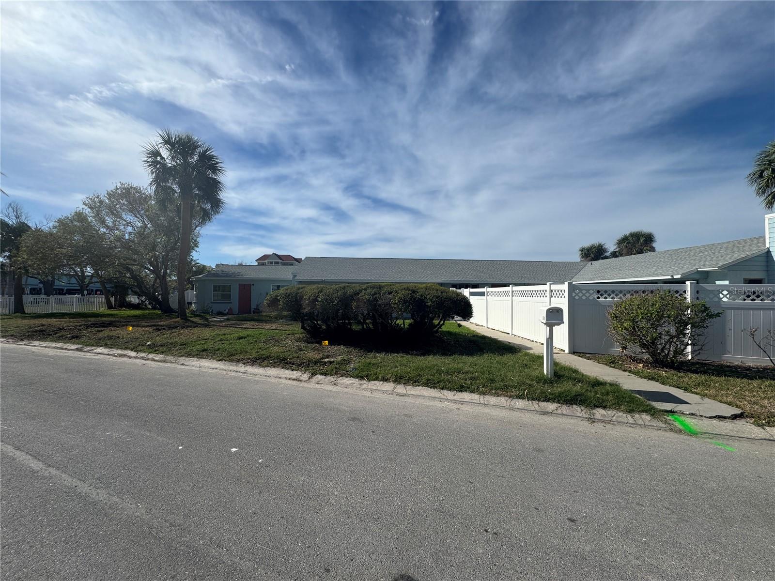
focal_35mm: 14
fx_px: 313
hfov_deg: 102.1
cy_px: 290
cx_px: 388
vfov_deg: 85.7
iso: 50
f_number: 2.2
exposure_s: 1/3906
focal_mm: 2.22
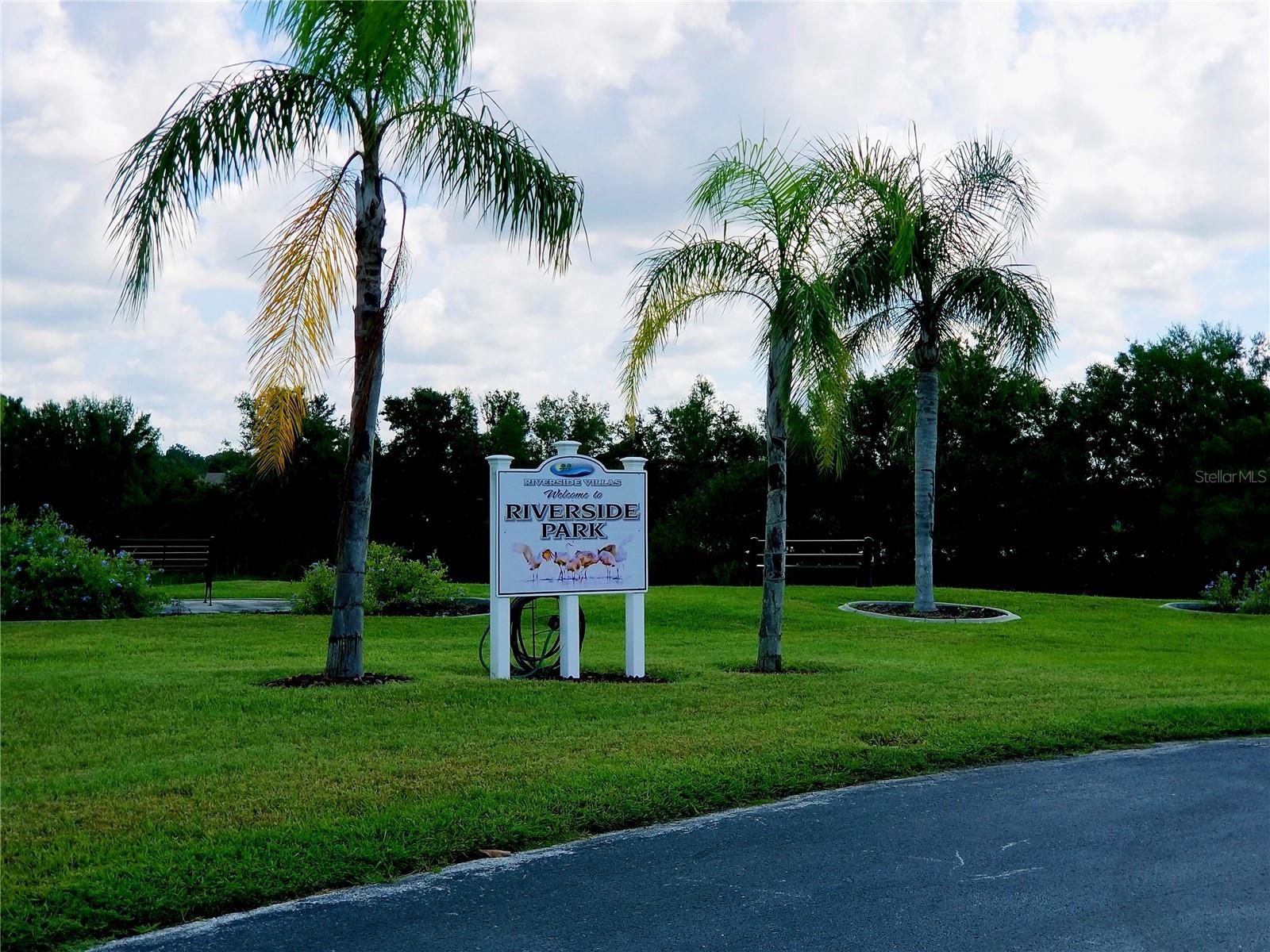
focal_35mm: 52
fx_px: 1908
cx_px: 635
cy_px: 476
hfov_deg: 36.8
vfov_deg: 28.0
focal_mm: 6
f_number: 2.4
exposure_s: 1/1111
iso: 25
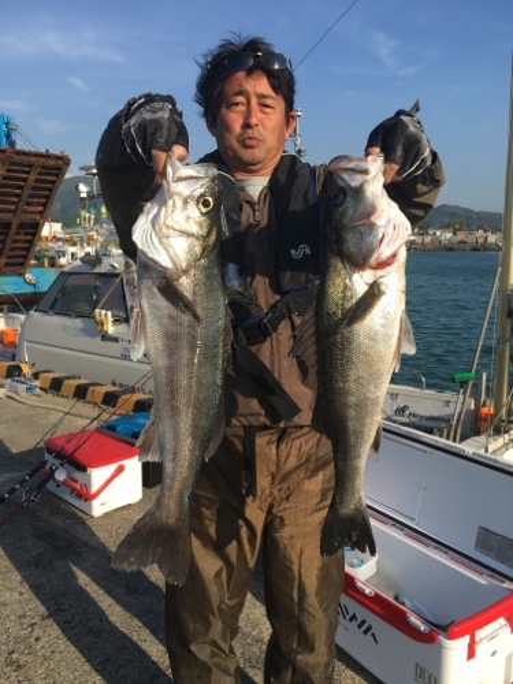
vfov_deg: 61.7
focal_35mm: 29
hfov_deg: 48.2
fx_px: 573
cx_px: 256
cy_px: 342
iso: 25
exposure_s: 1/1241
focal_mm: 4.15
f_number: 2.2
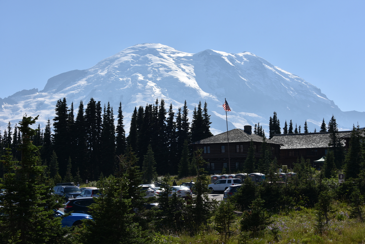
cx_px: 182
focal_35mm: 62
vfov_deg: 21.9
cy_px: 122
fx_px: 629
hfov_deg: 32.4
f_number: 10
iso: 100
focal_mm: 62
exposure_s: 1/400
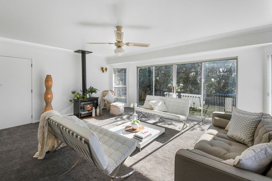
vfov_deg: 77.3
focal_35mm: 15
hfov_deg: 100.4
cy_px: 90
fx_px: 113
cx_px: 136
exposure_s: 1/250
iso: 500
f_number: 10
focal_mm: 10
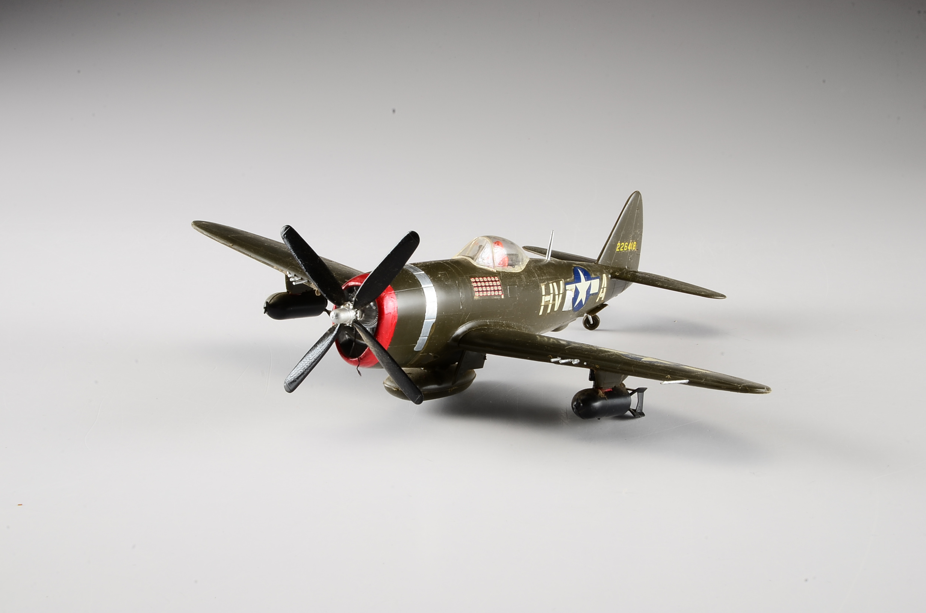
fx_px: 1848
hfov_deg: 28.1
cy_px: 306
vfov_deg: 18.8
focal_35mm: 72
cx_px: 463
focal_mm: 48
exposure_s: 1/100
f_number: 25
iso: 100
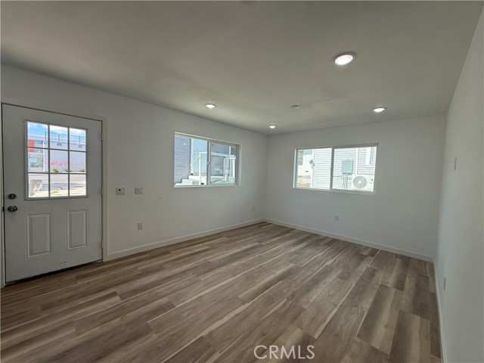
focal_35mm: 14
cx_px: 242
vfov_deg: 85.7
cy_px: 182
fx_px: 196
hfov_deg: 102.1
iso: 64
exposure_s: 1/363
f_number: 2.2
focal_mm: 2.22
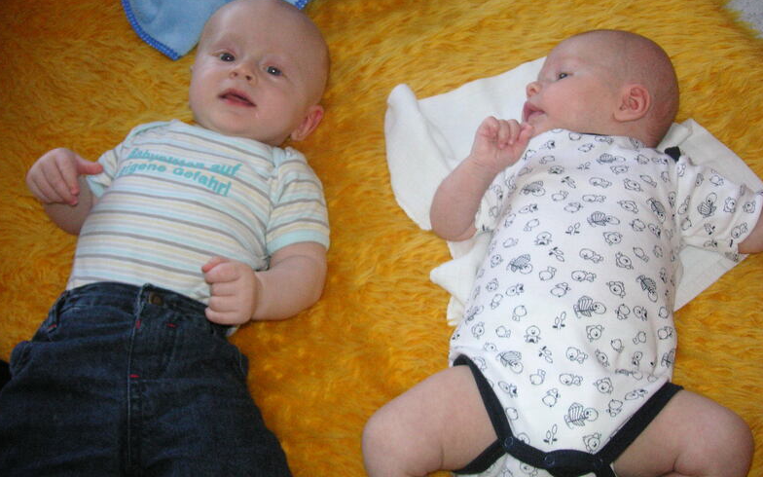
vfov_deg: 31.9
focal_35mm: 40
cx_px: 376
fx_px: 832
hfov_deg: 49.3
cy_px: 193
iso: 160
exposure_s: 1/45
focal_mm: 6.1
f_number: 2.8
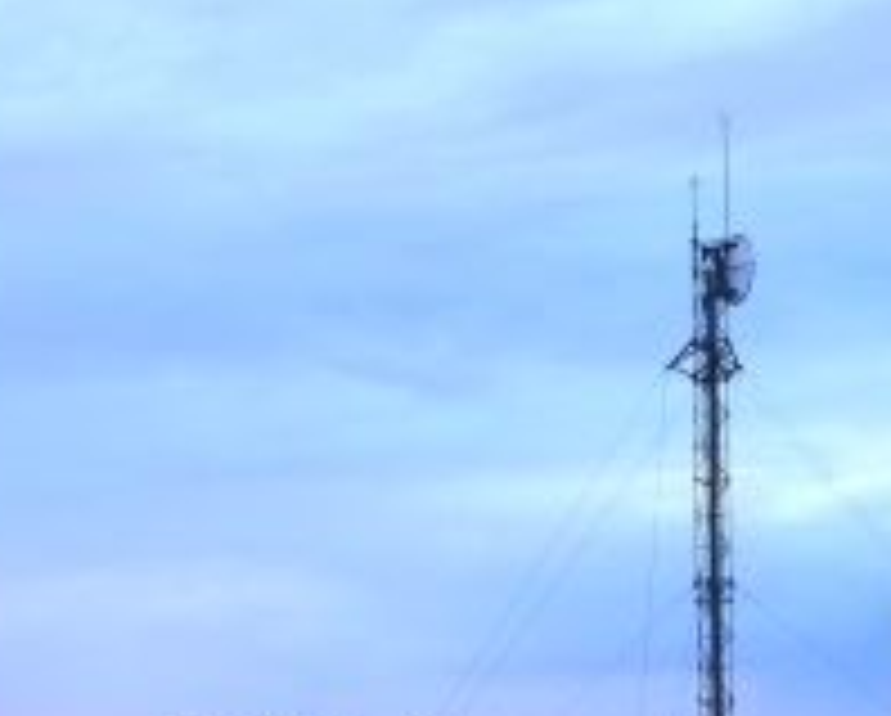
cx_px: 634
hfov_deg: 15.4
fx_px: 3275
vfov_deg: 12.2
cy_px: 824
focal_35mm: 124
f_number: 3.7
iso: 80
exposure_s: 1/15
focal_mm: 6.9
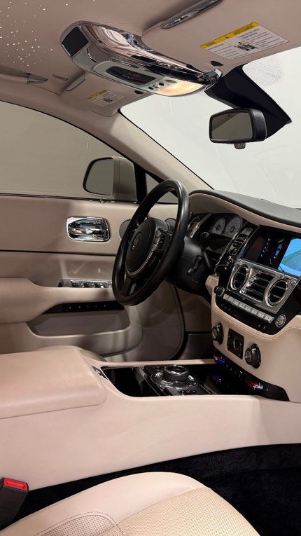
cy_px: 268
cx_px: 249
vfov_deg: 56.6
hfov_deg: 32.6
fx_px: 497
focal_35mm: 35
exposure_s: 1/120
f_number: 1.78
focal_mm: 6.76
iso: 160
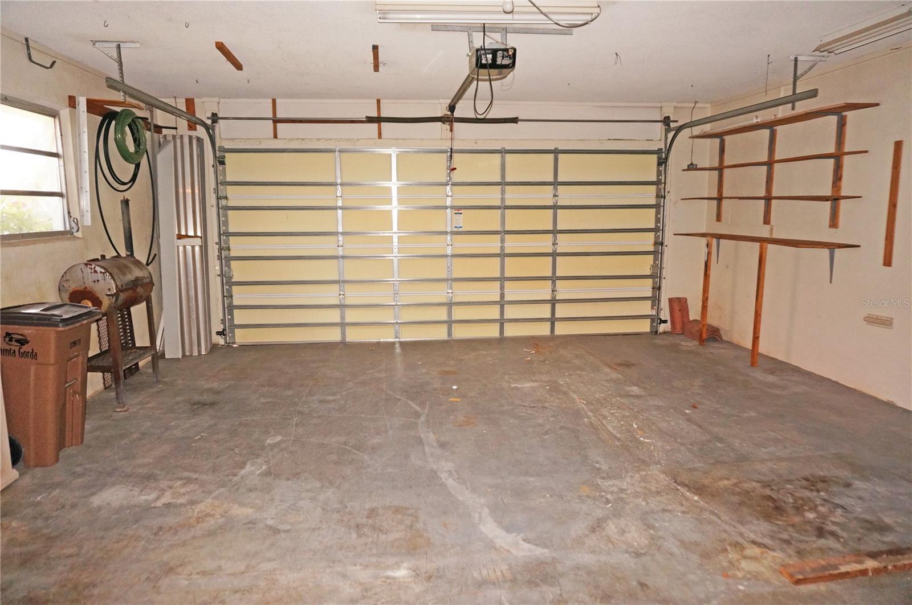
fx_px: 607
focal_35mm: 24
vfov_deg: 53.0
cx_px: 456
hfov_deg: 73.8
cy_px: 302
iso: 800
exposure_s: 1/160
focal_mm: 16
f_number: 4
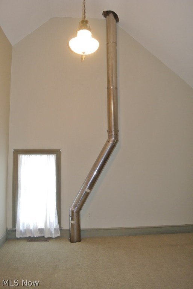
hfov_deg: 45.0
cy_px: 144
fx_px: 233
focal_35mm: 29
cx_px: 96
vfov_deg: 63.6
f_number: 3.5
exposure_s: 1/60
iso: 560
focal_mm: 11
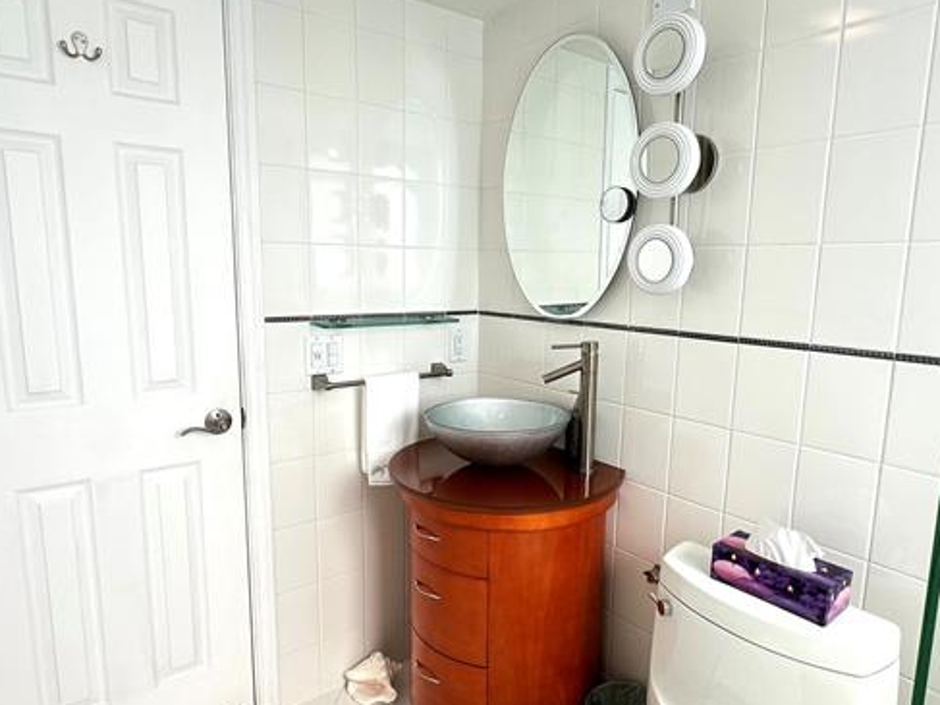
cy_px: 369
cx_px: 483
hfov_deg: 73.9
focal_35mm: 23
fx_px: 624
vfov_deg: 58.8
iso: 64
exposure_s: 1/120
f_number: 2.2
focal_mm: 2.22
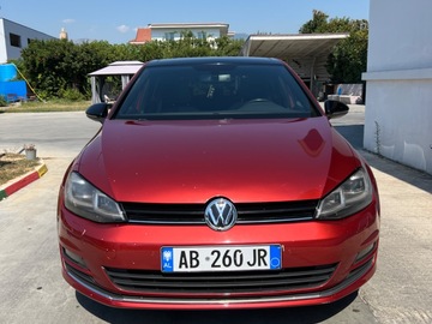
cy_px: 162
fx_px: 324
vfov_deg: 53.1
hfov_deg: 67.3
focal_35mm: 26
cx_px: 216
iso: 50
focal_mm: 5.7
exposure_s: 1/3460
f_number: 1.5
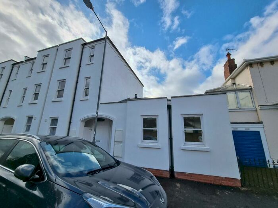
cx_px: 139
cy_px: 104
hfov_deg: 106.2
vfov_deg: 89.9
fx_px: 104
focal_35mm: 13
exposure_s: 1/2128
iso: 50
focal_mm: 2.2
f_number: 2.2
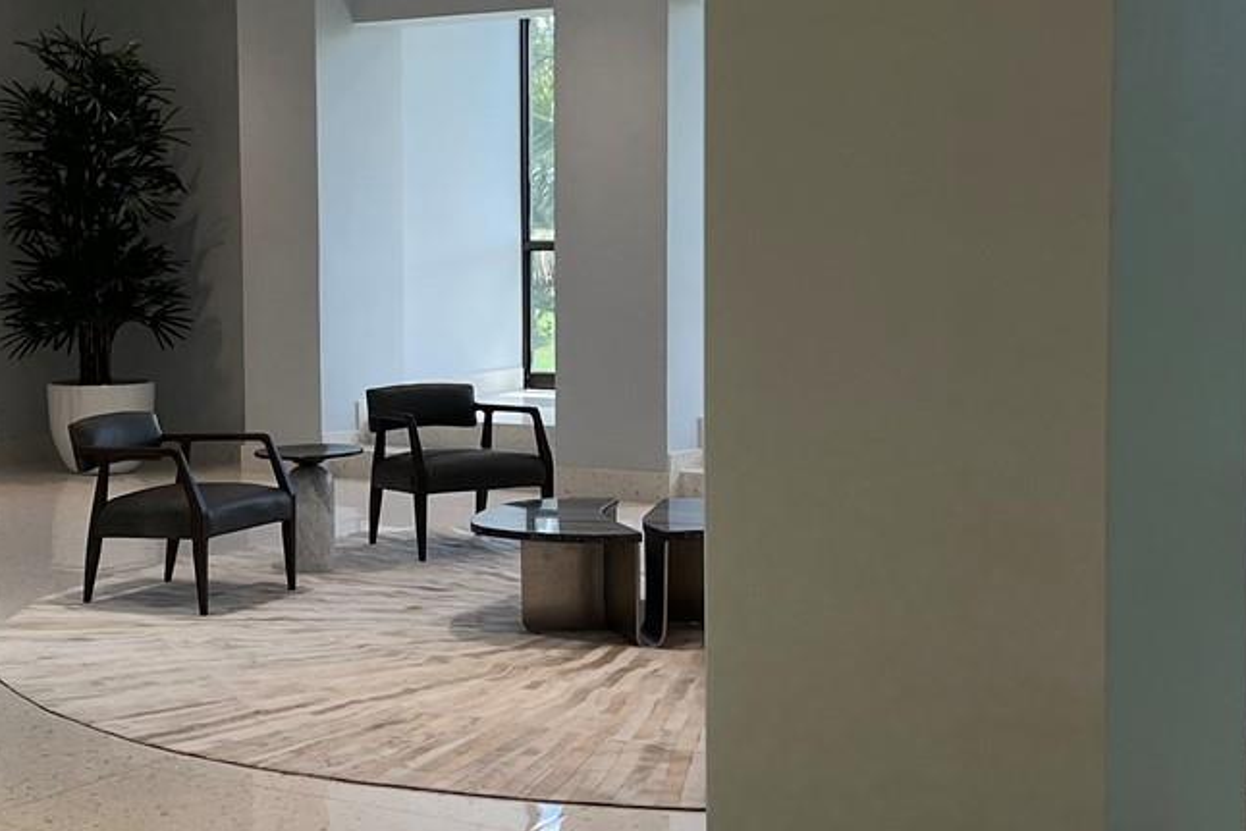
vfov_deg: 20.3
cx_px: 392
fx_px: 2319
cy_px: 384
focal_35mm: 67
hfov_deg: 29.8
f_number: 1.5
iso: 64
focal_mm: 5.7
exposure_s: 1/160
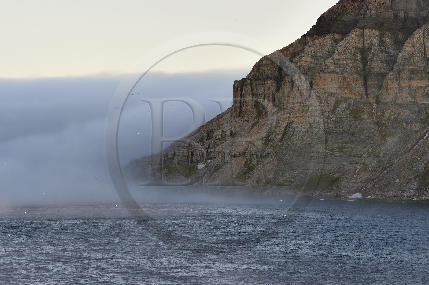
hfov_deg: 10.3
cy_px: 142
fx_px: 2381
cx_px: 214
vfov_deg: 6.9
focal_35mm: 200
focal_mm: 200
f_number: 7.1
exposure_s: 1/250
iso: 200
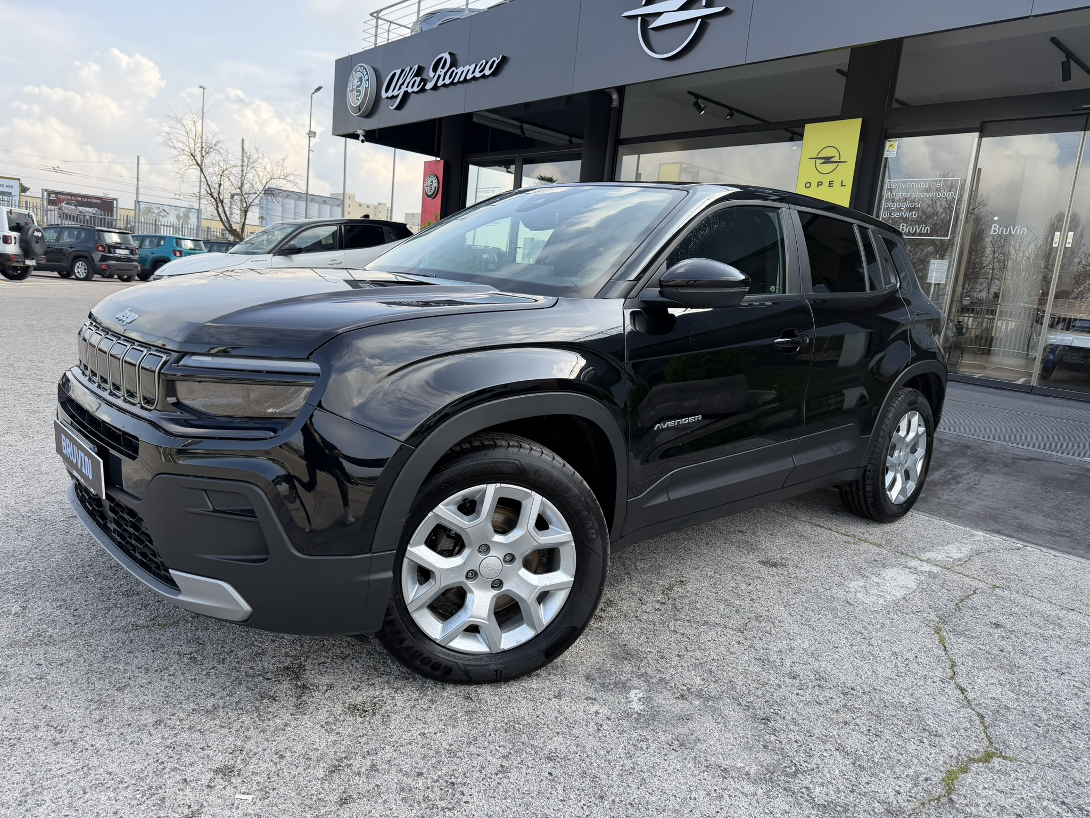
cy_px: 409
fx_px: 756
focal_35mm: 24
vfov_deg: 56.8
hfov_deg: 71.6
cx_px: 545
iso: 100
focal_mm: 6.76
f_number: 1.78
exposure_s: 1/1385
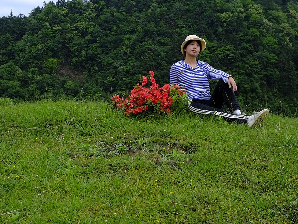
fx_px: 456
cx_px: 98
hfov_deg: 35.8
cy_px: 91
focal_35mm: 53
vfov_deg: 27.5
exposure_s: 1/550
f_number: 6.4
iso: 250
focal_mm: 23.3
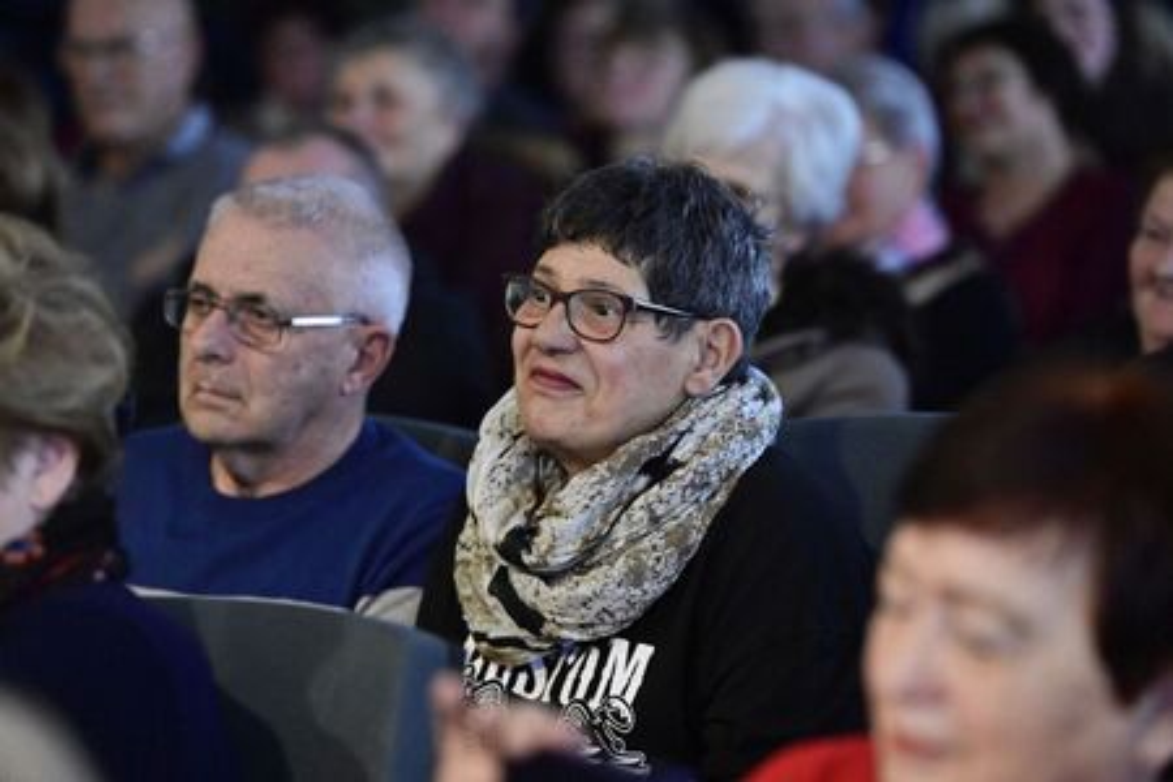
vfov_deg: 9.1
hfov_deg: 13.7
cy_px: 391
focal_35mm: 150
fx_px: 4887
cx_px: 586
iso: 5000
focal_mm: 150
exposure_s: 1/160
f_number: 3.2
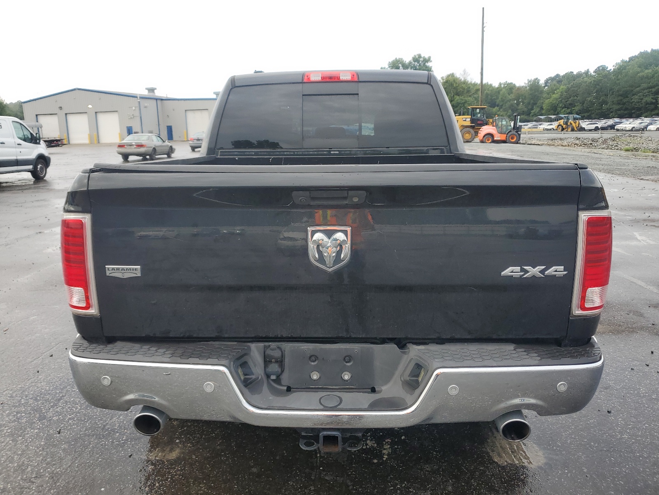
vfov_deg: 53.1
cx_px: 330
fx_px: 495
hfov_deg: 67.3
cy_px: 248
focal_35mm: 26
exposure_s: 1/556
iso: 50
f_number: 1.5
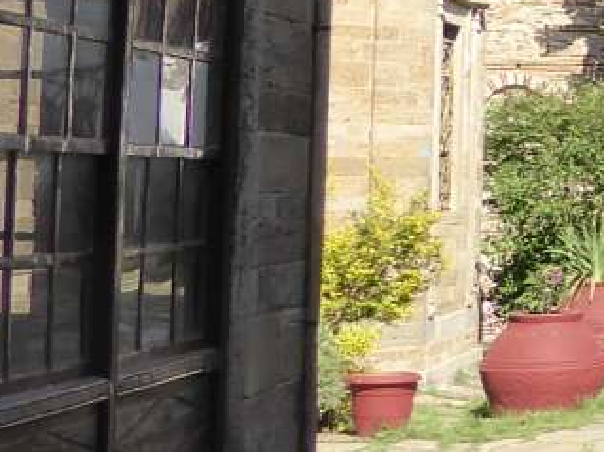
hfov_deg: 14.0
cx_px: 1289
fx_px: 1971
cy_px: 28
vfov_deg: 13.0
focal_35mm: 113
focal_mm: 4.3
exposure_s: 1/500
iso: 160
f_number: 3.3
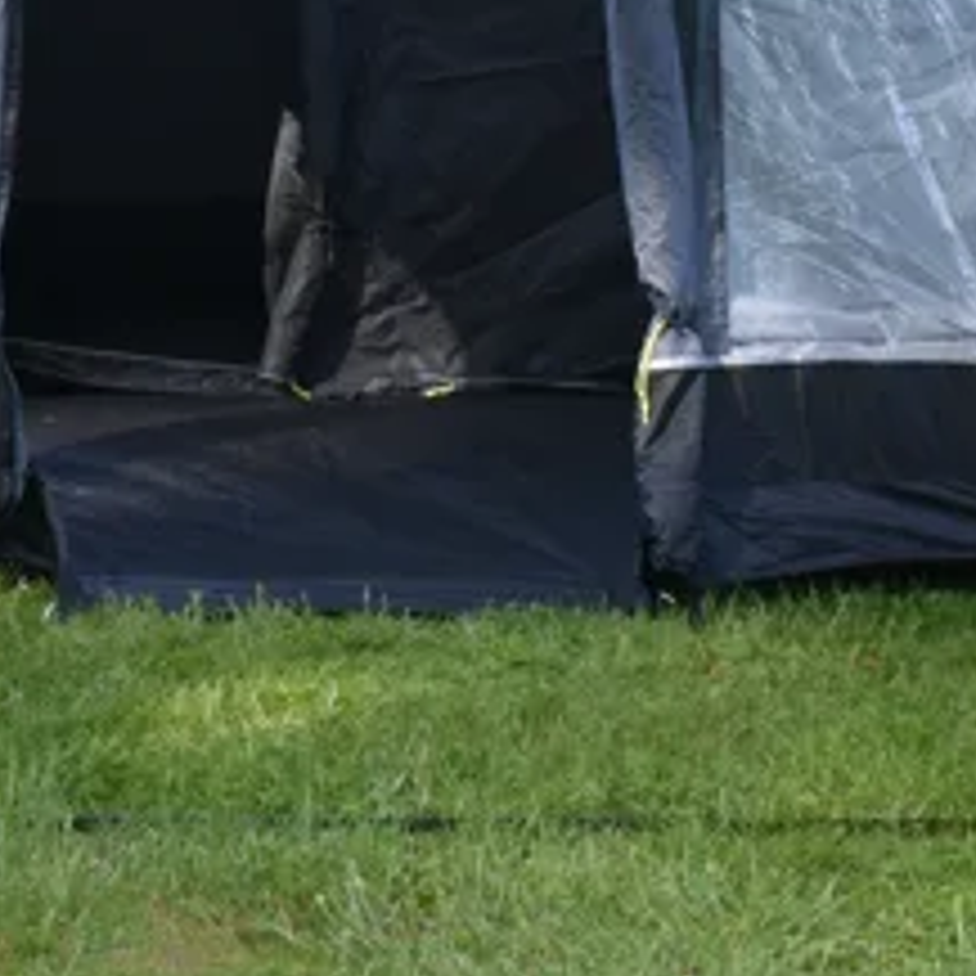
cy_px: 43
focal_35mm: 113
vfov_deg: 15.2
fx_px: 3605
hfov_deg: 15.4
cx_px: 310
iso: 400
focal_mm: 24
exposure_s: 1/250
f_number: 8
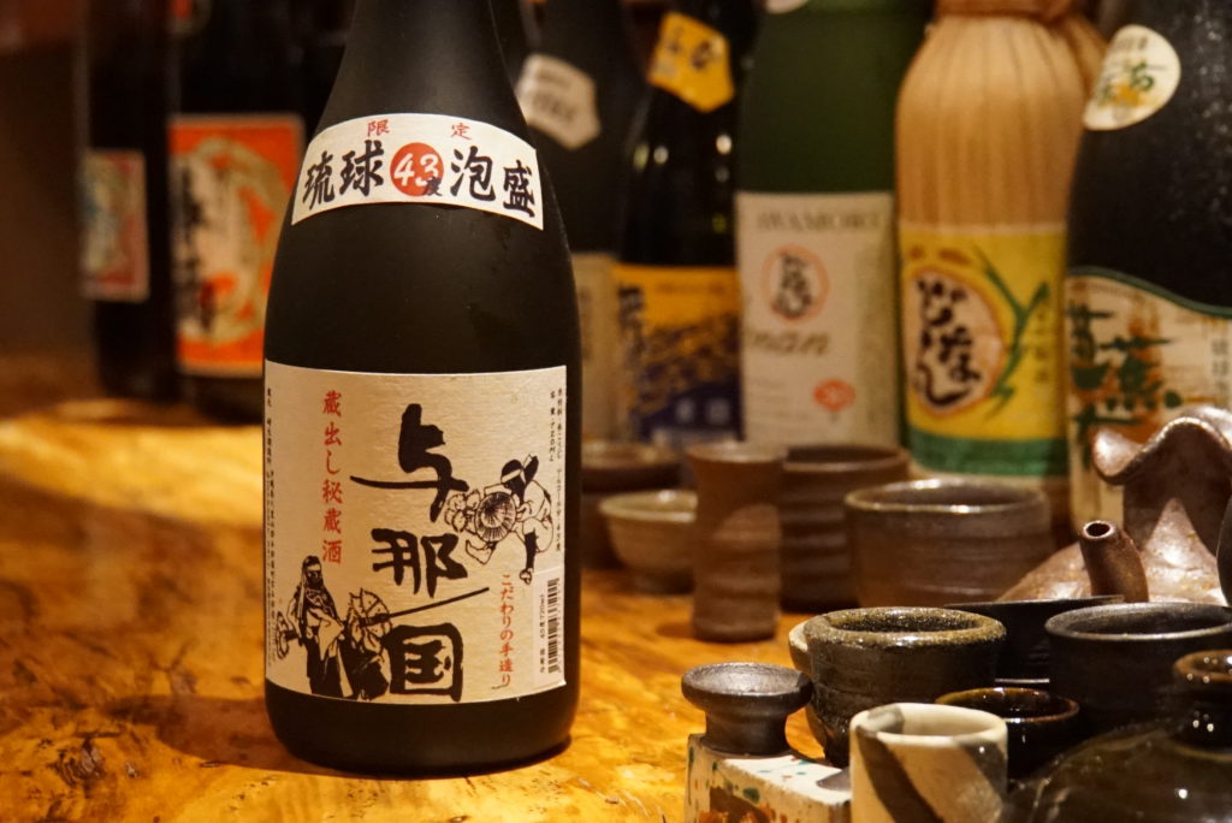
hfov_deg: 24.7
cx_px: 616
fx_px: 2808
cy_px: 412
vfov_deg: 16.7
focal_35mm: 82
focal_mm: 55.1
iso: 12800
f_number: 5.6
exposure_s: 1/50
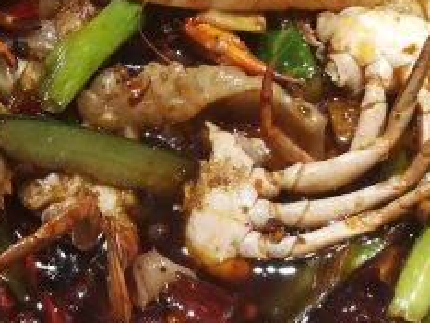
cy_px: 14
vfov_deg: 18.5
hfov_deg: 24.5
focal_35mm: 78
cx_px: 65
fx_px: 969
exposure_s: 1/33.3
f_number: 2.2
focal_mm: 3.83
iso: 200
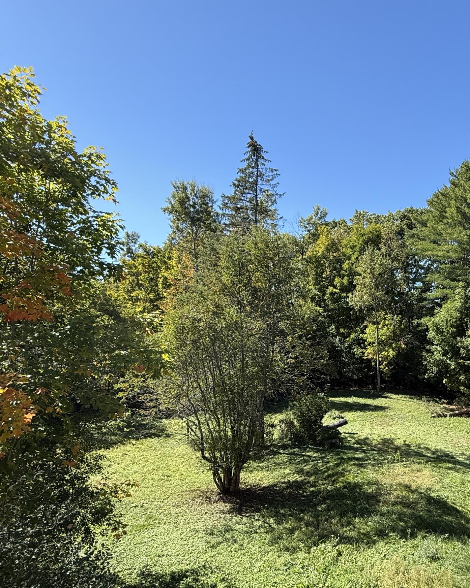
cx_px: 320
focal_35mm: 23
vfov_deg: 71.9
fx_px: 400
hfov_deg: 59.2
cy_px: 349
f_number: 2.2
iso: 64
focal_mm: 2.22
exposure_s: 1/770
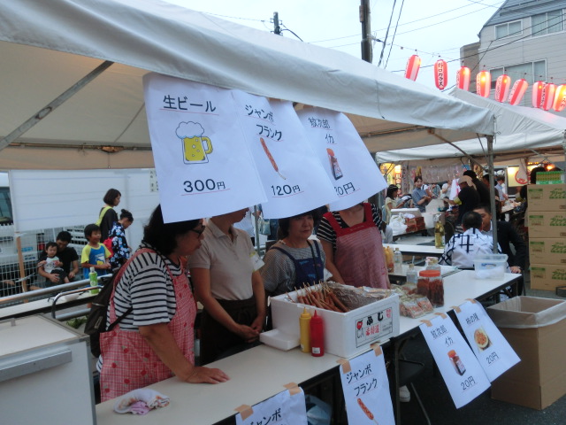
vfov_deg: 49.7
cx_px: 283
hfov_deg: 63.4
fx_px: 458
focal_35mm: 28
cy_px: 212
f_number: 3
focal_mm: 5
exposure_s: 1/60
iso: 200
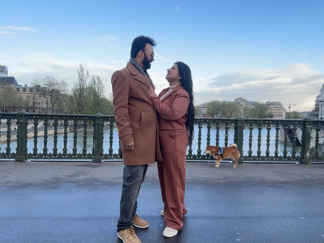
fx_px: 215
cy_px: 122
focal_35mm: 23
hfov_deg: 73.9
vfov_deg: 58.9
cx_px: 162
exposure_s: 1/131
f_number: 1.9
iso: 40
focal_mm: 2.69
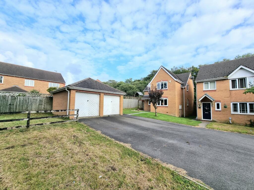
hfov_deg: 106.2
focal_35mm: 13
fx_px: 95
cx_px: 127
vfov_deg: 89.9
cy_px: 95
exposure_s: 1/1429
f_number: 2.2
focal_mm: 2.2
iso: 50
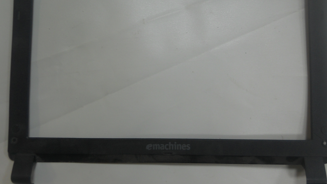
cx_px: 169
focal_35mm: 48
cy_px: 79
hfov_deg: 42.9
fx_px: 416
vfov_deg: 24.9
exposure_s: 1/30
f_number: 3.1
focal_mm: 6.72
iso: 100
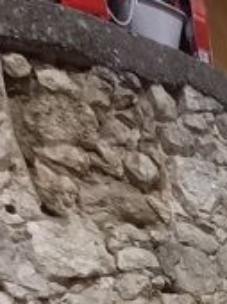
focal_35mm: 49
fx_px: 430
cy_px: 497
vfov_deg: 25.0
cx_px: 383
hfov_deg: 21.8
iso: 400
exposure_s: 1/24
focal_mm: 1.42
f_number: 2.2
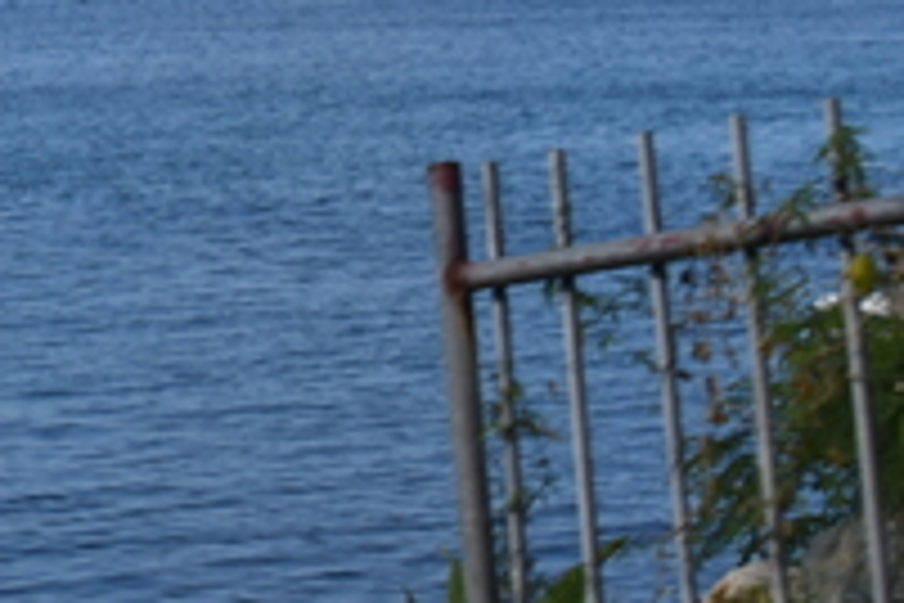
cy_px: -162
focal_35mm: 178
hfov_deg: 10.4
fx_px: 4469
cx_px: -1034
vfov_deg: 7.6
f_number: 10
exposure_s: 1/400
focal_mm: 28
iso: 100
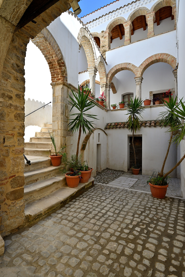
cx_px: 92
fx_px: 131
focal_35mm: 17
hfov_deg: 70.5
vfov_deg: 93.3
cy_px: 138
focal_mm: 17
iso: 200
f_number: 11
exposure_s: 1/160
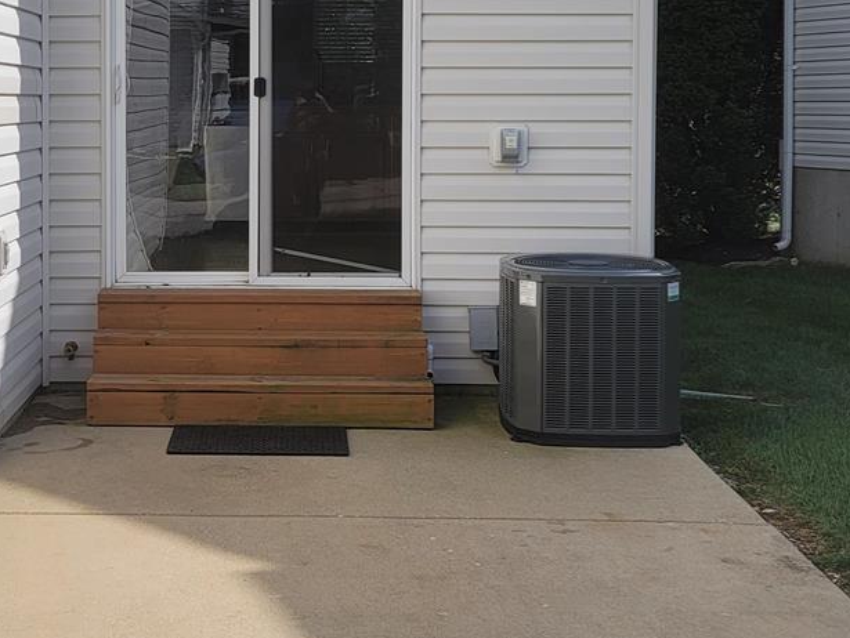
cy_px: 184
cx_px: 257
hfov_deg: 29.5
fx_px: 1597
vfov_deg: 22.5
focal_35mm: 65
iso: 20
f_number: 1.8
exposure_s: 1/1350
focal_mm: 7
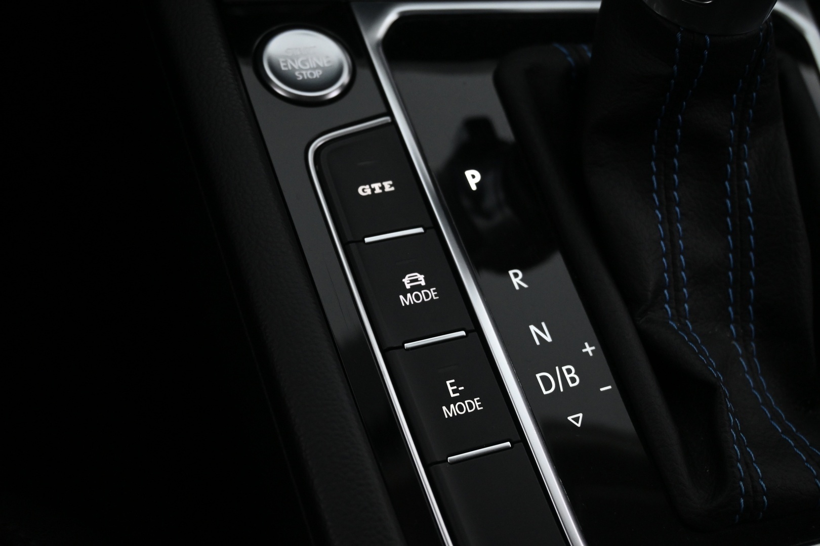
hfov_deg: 43.0
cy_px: 273
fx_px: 1042
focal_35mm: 46
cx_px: 410
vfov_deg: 29.4
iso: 2000
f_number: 4.8
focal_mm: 30.5
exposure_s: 1/50
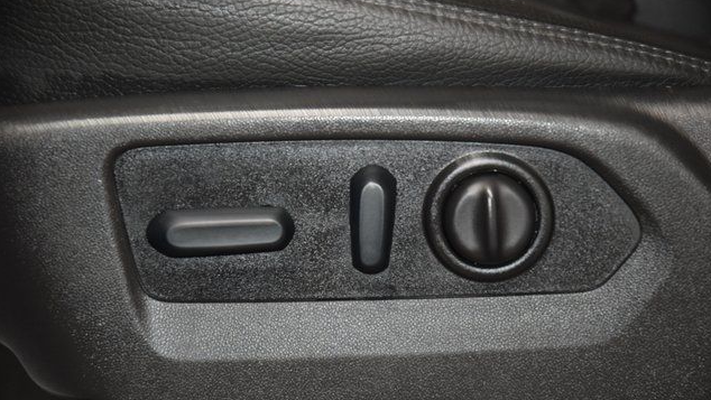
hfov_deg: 19.3
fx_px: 2093
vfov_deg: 10.9
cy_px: 227
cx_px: 356
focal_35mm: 111
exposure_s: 1/40
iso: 2200
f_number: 4.5
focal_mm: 70
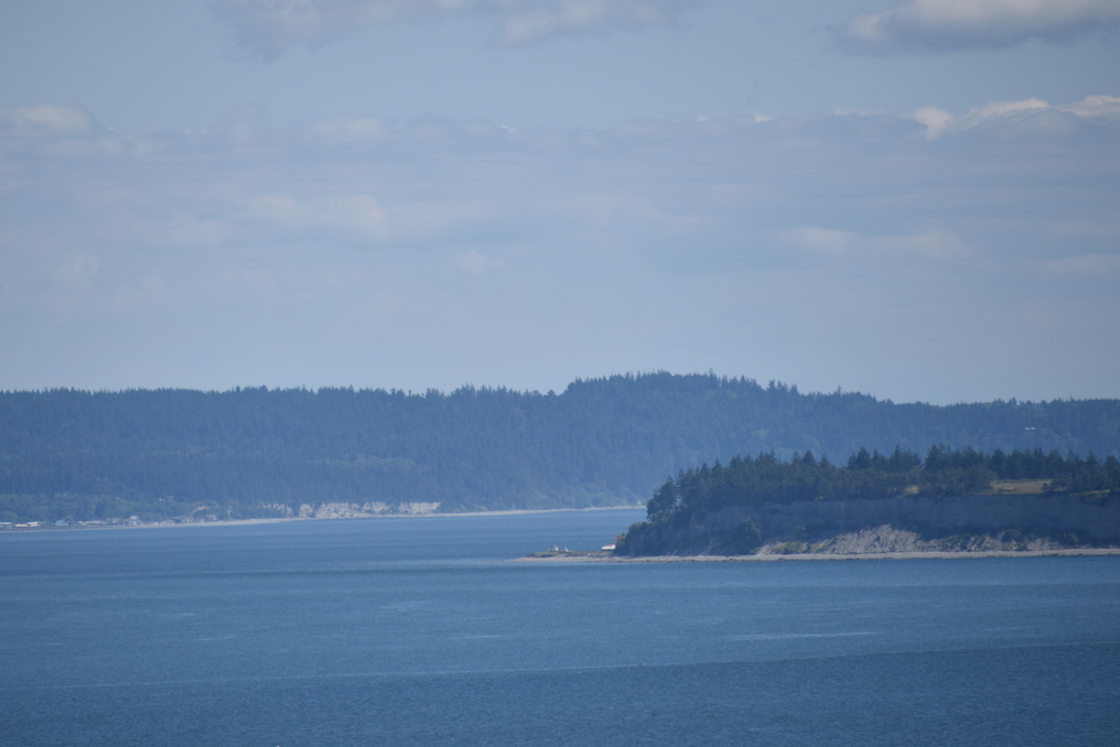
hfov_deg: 5.5
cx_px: 457
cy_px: 394
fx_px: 11763
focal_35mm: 378
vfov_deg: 3.6
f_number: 6.3
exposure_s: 1/640
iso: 100
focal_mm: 300
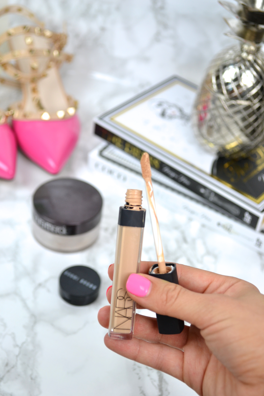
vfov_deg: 33.4
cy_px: 198
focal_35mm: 60
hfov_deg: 22.6
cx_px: 132
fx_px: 660
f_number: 5.6
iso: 400
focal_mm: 40
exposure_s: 1/100
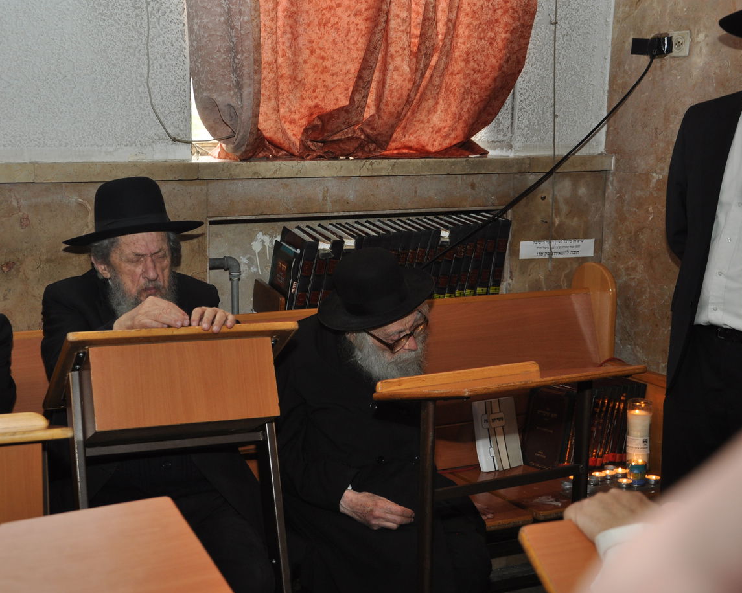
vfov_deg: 27.6
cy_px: 300
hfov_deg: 34.1
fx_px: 1208
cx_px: 308
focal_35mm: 55
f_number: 4.5
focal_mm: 32
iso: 400
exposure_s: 1/50
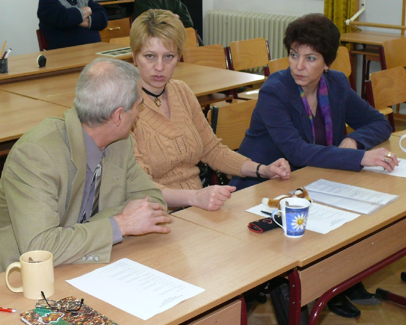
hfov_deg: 29.5
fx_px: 769
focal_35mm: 64
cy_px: 132
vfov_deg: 23.8
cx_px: 168
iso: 200
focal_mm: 9.1
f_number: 2.8
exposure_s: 1/30
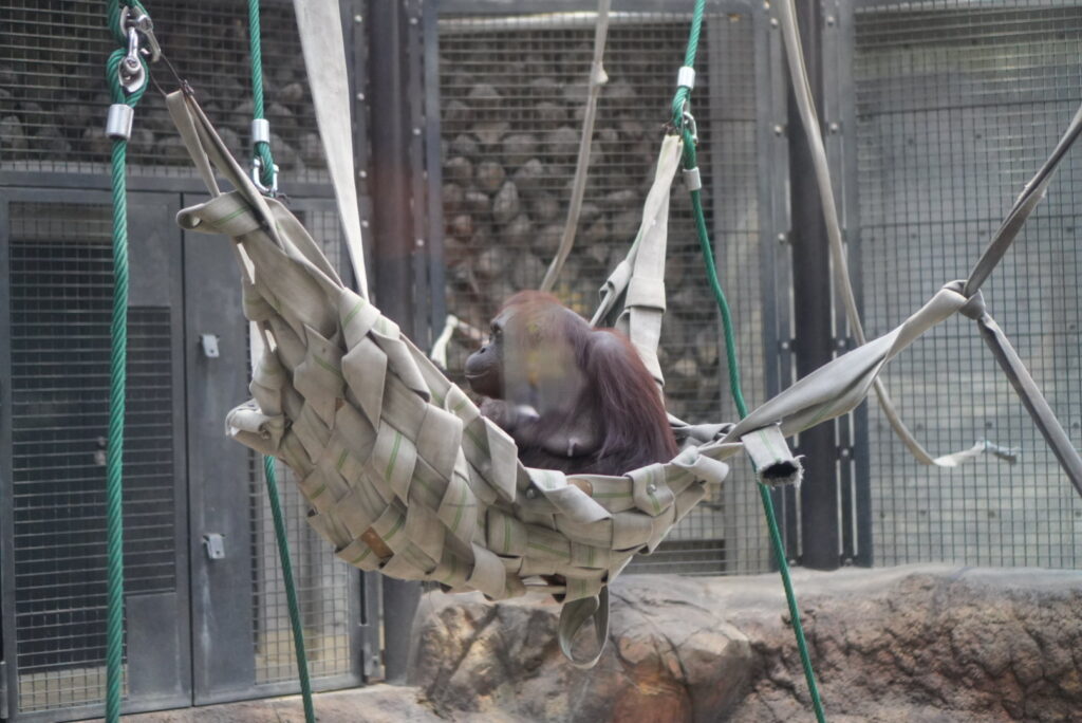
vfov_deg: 25.8
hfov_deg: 37.8
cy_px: 362
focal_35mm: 52
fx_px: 1579
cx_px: 541
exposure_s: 1/250
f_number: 1.8
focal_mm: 35
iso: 2000
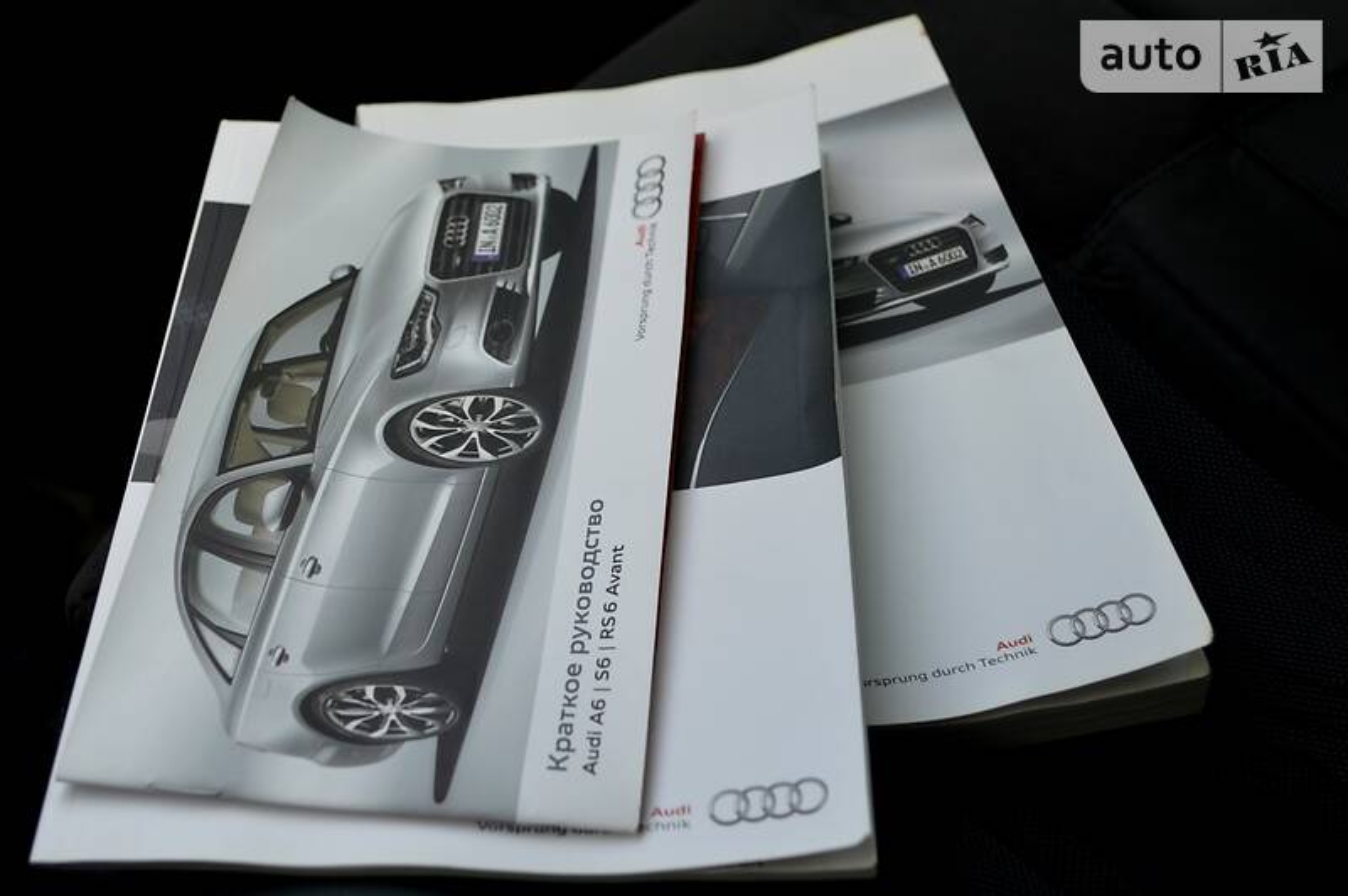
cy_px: 448
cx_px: 674
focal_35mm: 52
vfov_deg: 25.7
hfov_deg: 37.9
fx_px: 1964
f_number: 5.6
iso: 200
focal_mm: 35
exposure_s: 1/125
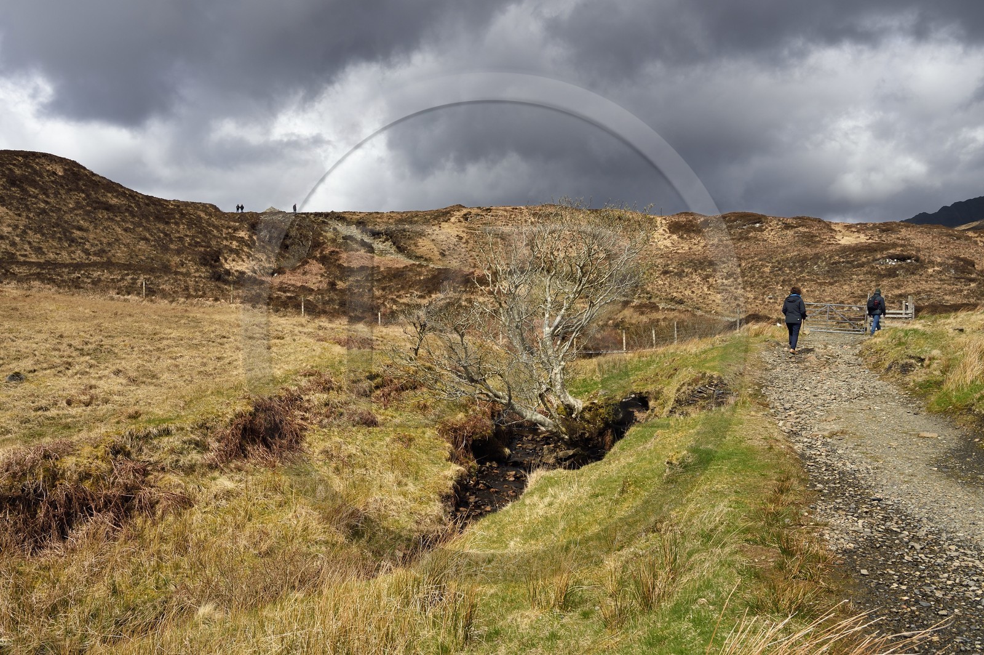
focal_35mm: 32
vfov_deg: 41.0
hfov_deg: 58.8
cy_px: 328
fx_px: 874
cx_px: 492
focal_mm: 32
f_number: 16
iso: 200
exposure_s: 1/250
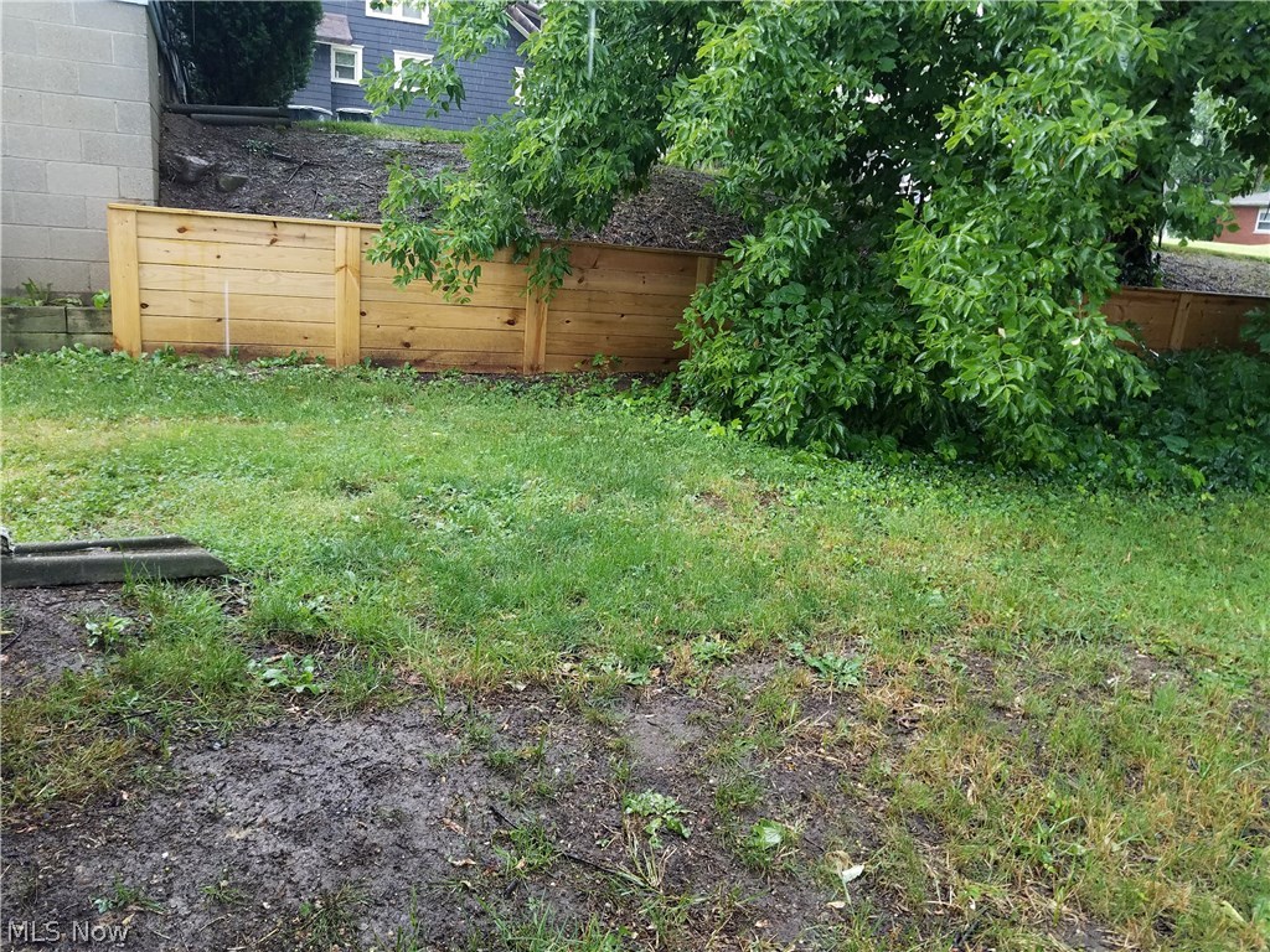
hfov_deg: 67.3
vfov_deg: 53.1
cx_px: 635
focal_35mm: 26
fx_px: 954
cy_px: 476
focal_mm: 4.2
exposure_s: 1/120
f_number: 1.7
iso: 100
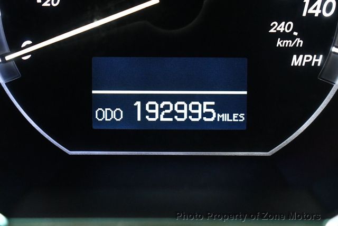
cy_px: 113
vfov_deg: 13.2
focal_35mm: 104
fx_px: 977
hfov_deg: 19.6
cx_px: 169
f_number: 5.6
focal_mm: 52
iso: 6400
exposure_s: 1/60
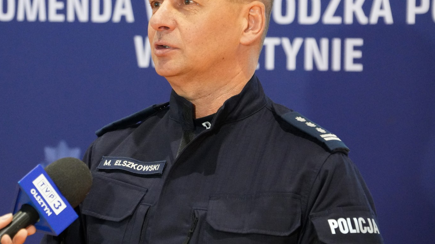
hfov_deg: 9.8
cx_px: 188
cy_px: 87
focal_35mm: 220
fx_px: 2538
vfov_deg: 5.5
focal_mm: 118.6
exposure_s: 1/100
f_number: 6.3
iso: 5000
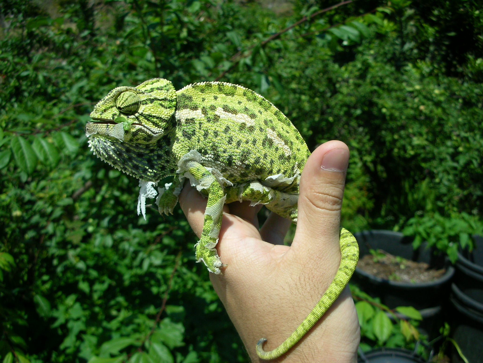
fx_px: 488
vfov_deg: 40.7
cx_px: 242
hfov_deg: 52.6
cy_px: 182
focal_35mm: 35
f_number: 8.5
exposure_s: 1/142
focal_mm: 5.8
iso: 50
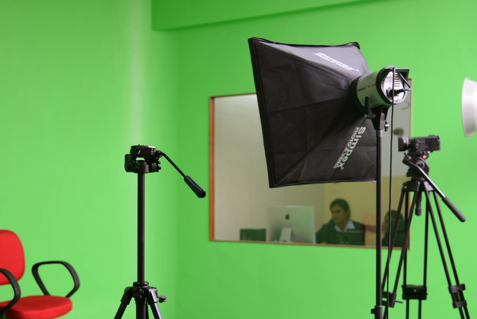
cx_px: 226
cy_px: 217
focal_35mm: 59
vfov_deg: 22.9
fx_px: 782
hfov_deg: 33.9
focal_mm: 40
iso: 250
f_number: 4
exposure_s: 1/80
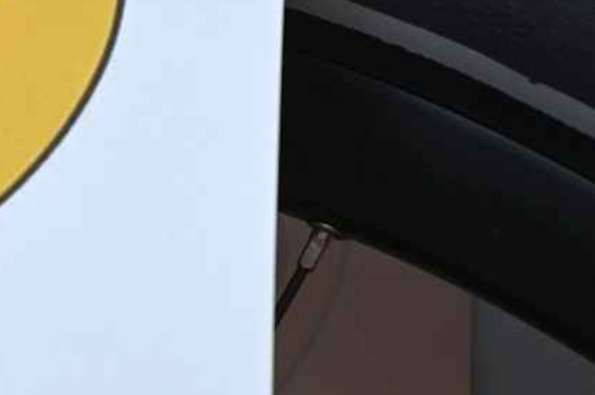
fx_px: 11803
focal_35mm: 715
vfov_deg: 1.9
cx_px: -465
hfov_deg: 2.9
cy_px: 200
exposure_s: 1/80
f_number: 6.3
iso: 800
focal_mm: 200
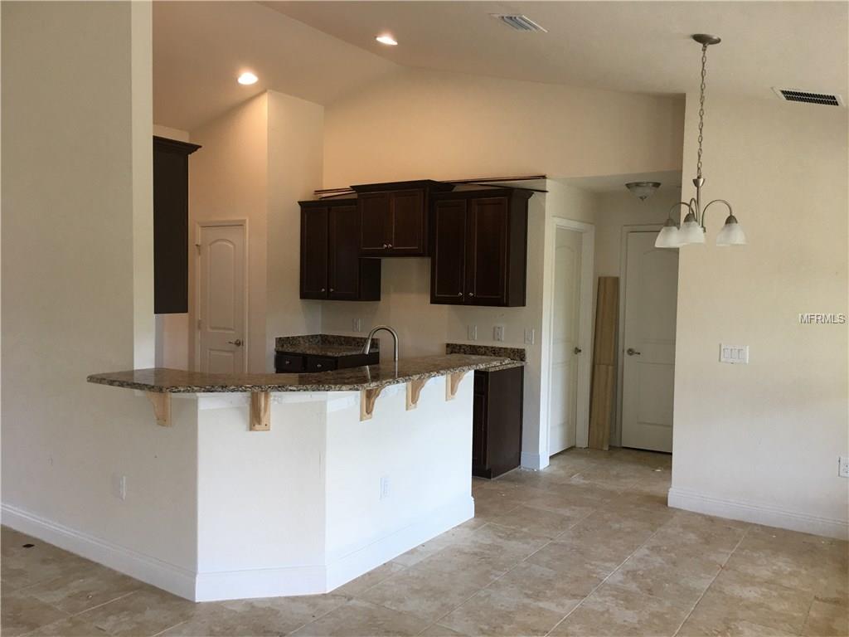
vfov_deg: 48.2
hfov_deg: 61.7
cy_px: 318
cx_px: 424
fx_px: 711
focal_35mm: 29
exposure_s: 1/30
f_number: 2.2
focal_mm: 4.15
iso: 25
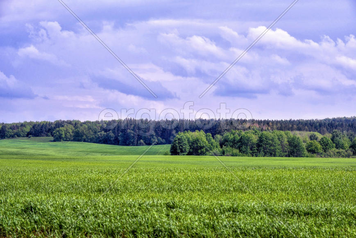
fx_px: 1207
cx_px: 178
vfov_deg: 11.2
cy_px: 119
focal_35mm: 122
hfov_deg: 16.8
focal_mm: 122
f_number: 10
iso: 100
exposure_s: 1/160
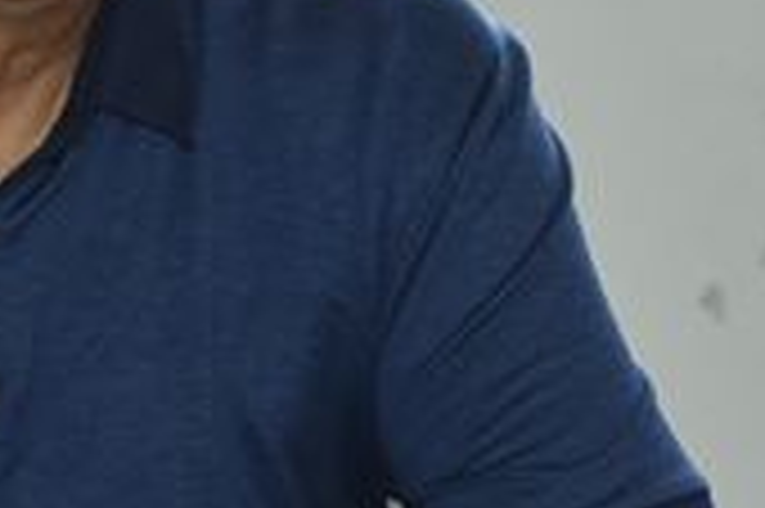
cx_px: 86
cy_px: 117
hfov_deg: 5.2
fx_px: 8423
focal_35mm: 397
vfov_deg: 3.5
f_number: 5
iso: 400
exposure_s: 1/125
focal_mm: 75
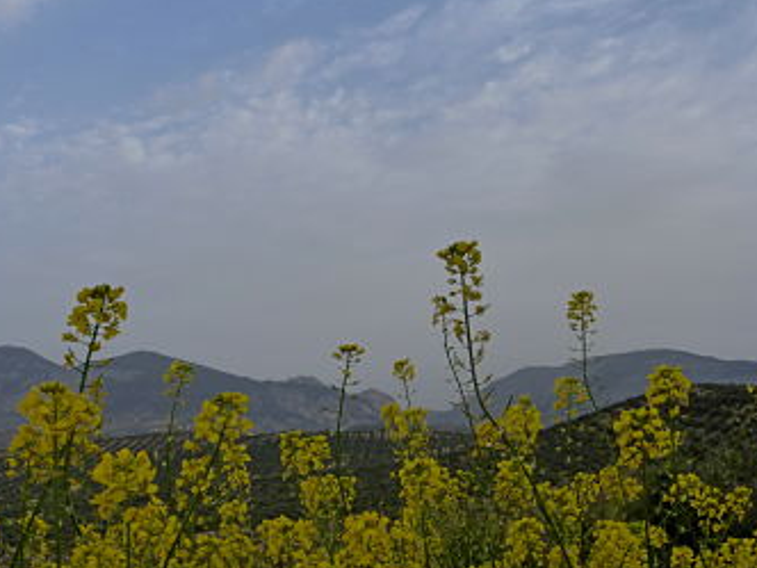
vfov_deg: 30.9
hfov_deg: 40.3
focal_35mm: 47
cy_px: 315
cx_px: 317
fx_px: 1028
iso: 160
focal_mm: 6.9
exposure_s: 1/500
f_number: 3.9
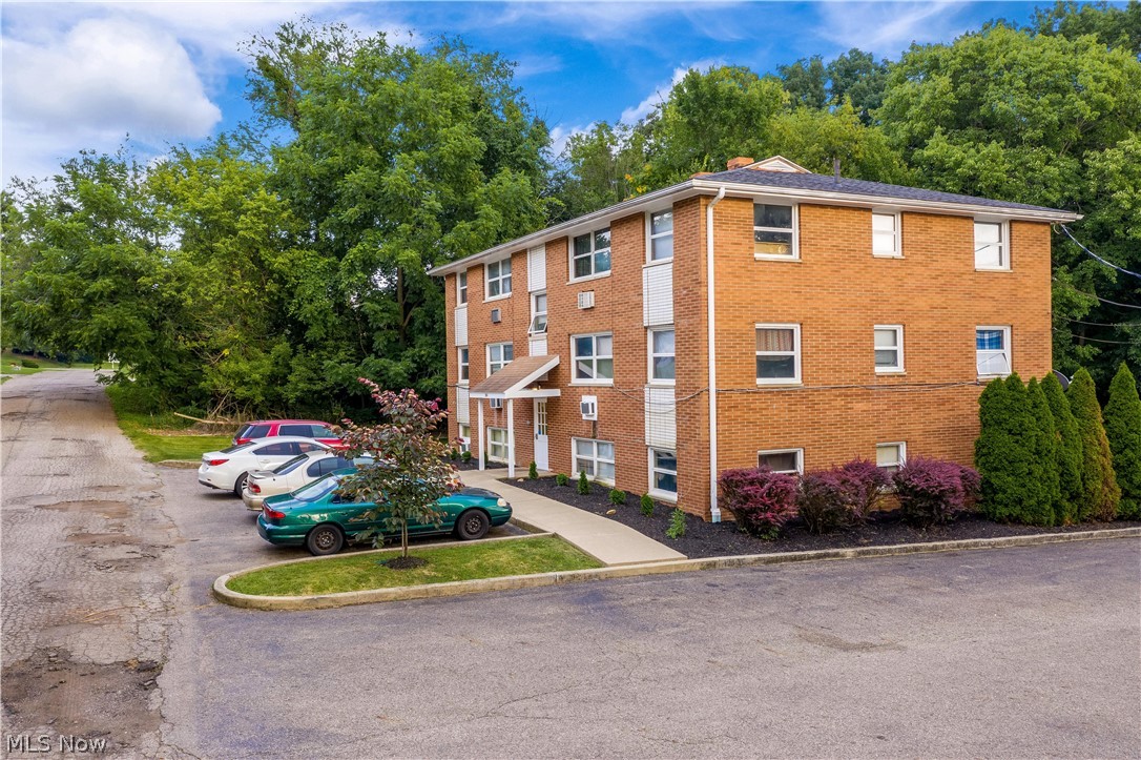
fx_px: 887
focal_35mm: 28
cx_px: 570
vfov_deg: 46.4
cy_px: 380
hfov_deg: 65.5
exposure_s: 1/40
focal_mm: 10.26
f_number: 4.5
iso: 100
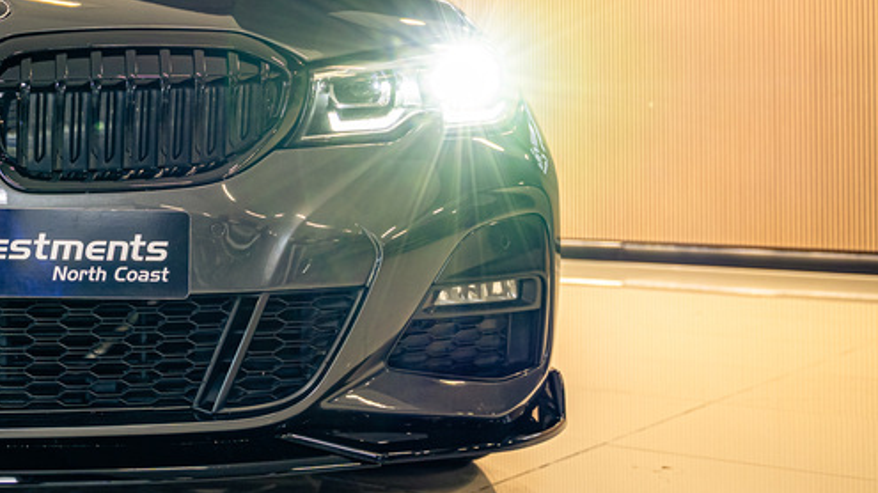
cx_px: -15
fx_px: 1513
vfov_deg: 18.4
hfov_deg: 30.0
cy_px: 106
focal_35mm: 65
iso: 320
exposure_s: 1/100
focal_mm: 30
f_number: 2.8
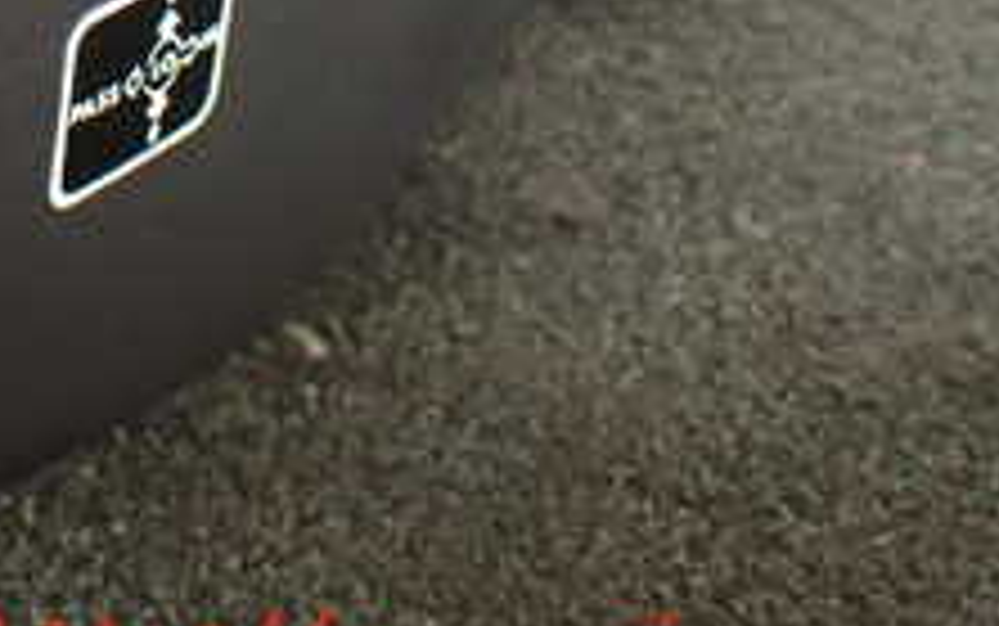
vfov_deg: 14.3
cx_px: -346
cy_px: -297
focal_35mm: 86
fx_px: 2343
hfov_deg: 21.5
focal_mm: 5.4
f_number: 2.3
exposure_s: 1/125
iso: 800
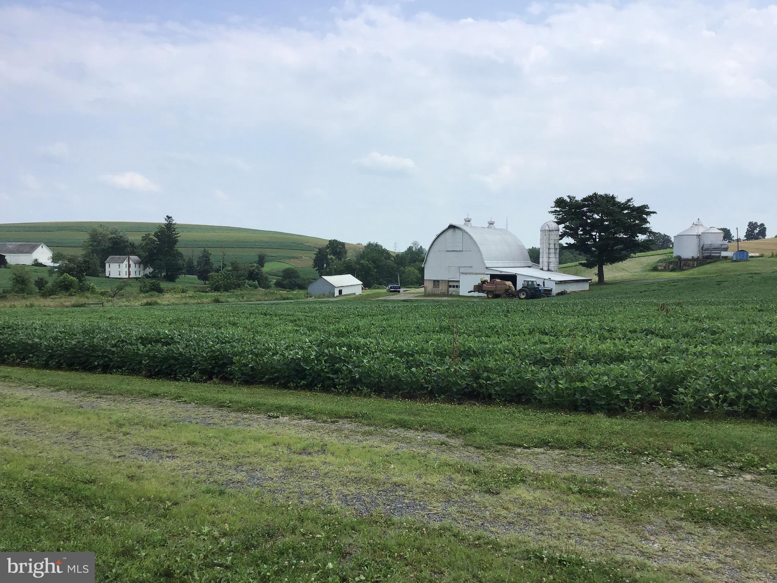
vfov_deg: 45.4
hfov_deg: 58.4
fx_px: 696
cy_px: 292
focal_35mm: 31
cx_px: 388
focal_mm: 3.3
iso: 25
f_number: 2.4
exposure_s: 1/1664
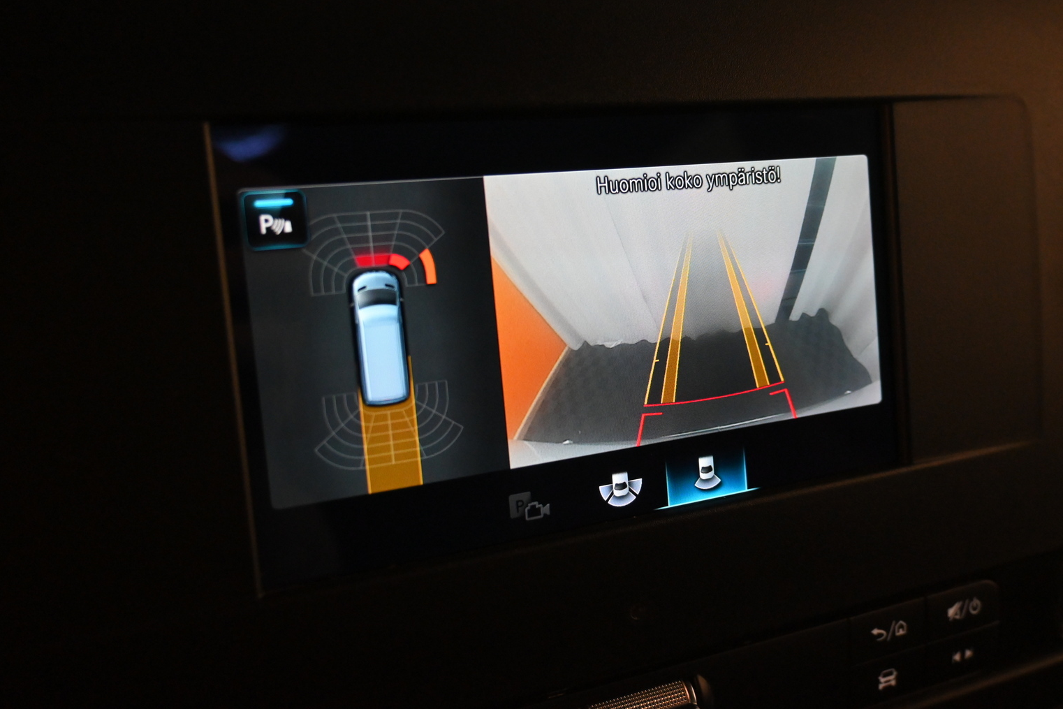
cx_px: 550
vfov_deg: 39.4
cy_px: 343
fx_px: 990
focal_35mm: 34
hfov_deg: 56.4
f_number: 4
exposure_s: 1/125
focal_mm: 21
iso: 2800
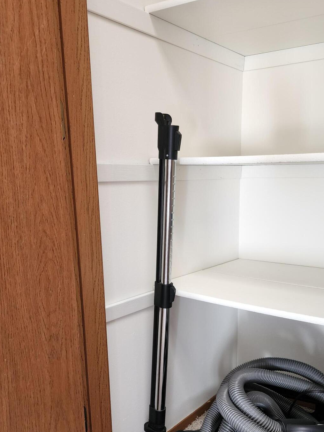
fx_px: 424
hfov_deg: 41.7
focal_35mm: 34
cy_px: 280
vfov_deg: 53.1
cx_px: 187
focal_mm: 6.4
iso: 500
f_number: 1.8
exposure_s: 1/60
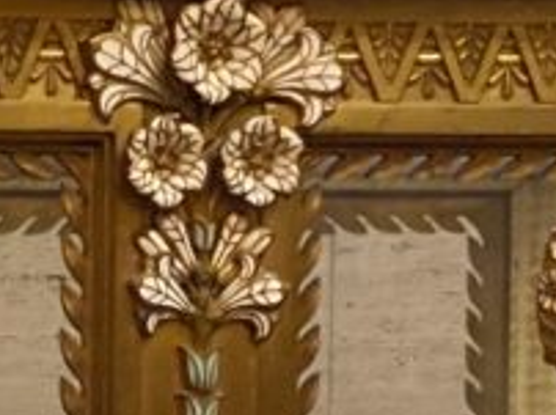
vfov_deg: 5.5
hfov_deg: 7.3
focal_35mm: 264
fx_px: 4235
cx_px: -424
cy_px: 739
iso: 800
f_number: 2
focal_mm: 6
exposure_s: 1/25
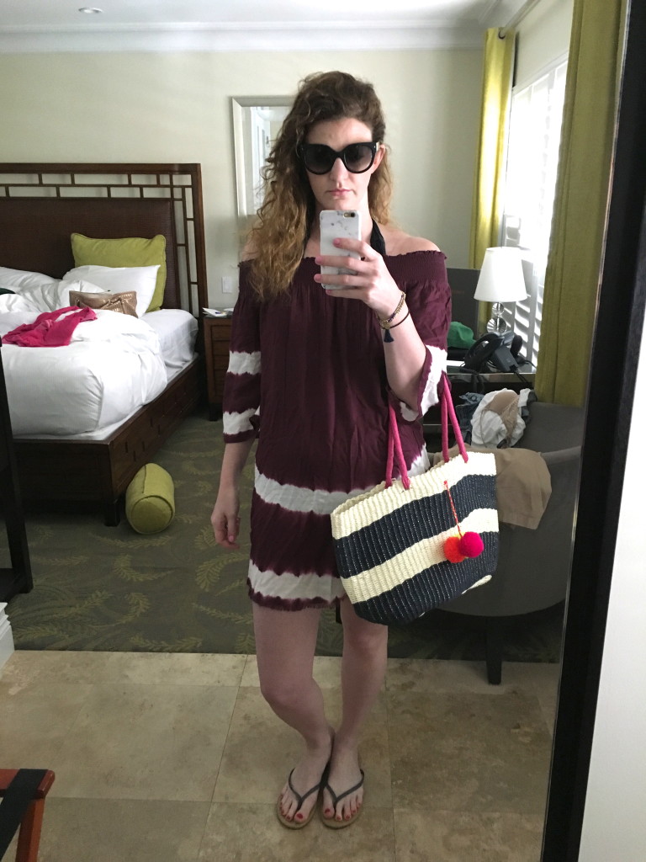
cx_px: 323
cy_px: 431
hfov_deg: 48.2
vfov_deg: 61.7
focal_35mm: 29
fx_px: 722
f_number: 2.2
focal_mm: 4.15
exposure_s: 1/15
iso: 200
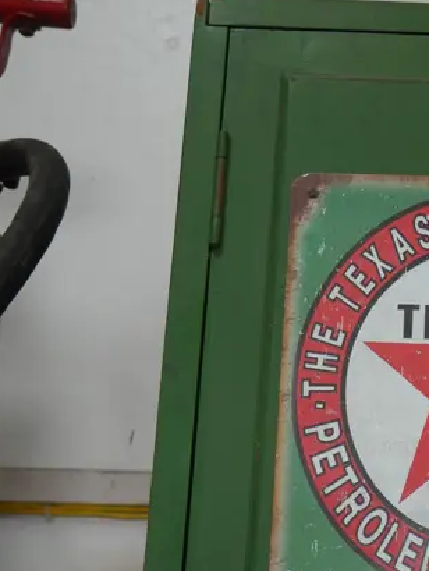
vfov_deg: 22.6
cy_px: 472
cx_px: 477
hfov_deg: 16.8
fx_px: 1403
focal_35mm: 85
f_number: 4
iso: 200
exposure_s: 1/100
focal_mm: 17
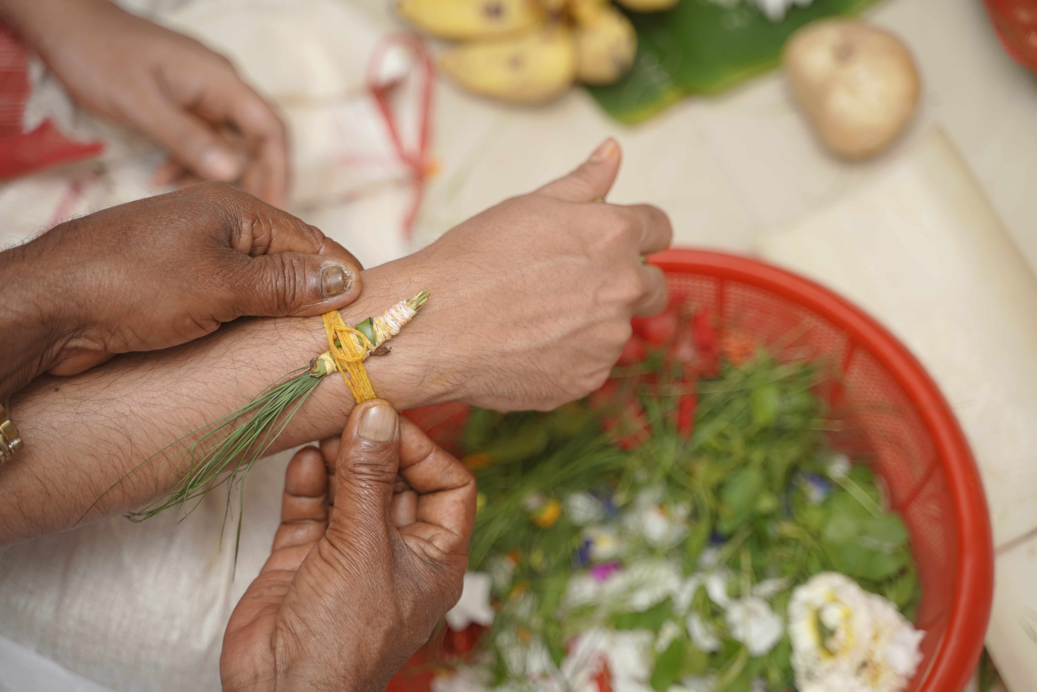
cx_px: 518
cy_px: 346
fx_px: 2160
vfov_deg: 18.2
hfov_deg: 27.0
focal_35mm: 75
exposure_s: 1/160
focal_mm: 75
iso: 400
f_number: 2.8
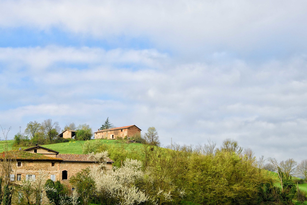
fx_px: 477
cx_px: 140
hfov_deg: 35.6
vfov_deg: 24.0
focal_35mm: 56
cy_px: 146
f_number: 8
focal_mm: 24
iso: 100
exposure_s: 1/160
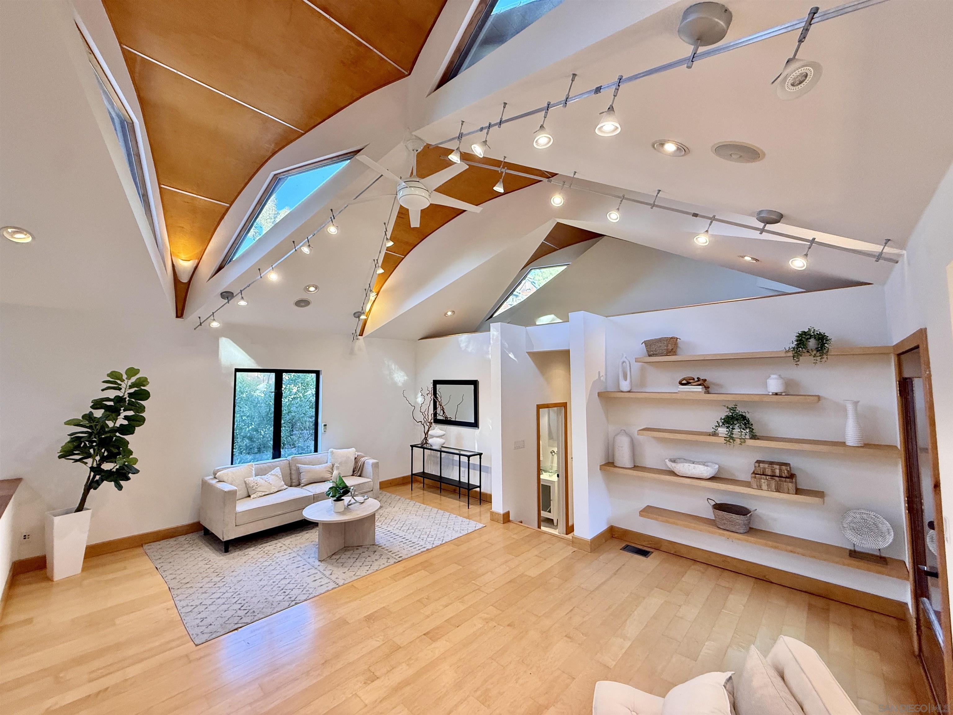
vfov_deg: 85.7
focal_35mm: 14
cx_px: 476
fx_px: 385
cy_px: 358
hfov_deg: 102.1
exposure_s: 1/120
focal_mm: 2.22
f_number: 2.2
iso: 320
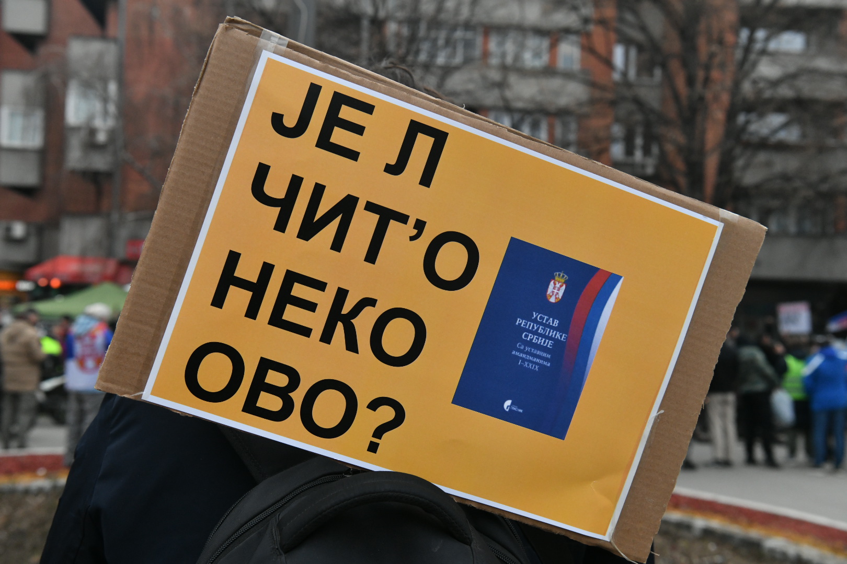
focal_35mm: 45
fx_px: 1059
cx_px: 424
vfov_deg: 29.9
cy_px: 282
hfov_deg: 43.6
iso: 1600
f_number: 6.3
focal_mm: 45
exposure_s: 1/320
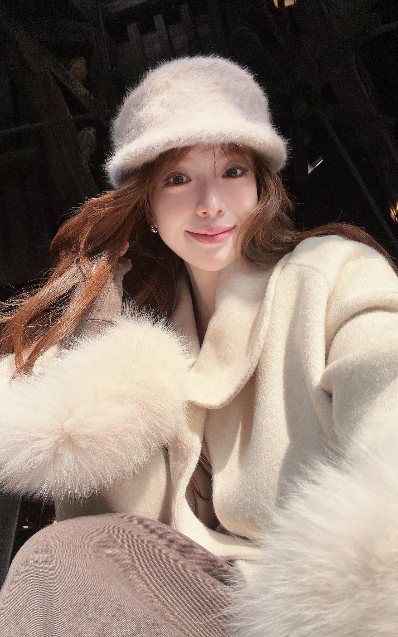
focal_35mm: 25
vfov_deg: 72.5
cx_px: 198
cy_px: 311
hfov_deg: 49.3
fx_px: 434
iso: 25
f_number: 1.9
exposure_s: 1/582
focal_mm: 2.71
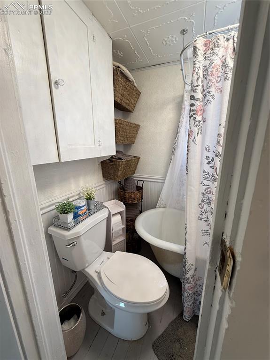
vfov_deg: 102.1
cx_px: 135
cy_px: 180
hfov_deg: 85.6
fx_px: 146
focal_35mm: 14
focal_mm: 2.22
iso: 125
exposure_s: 1/120
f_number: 2.2
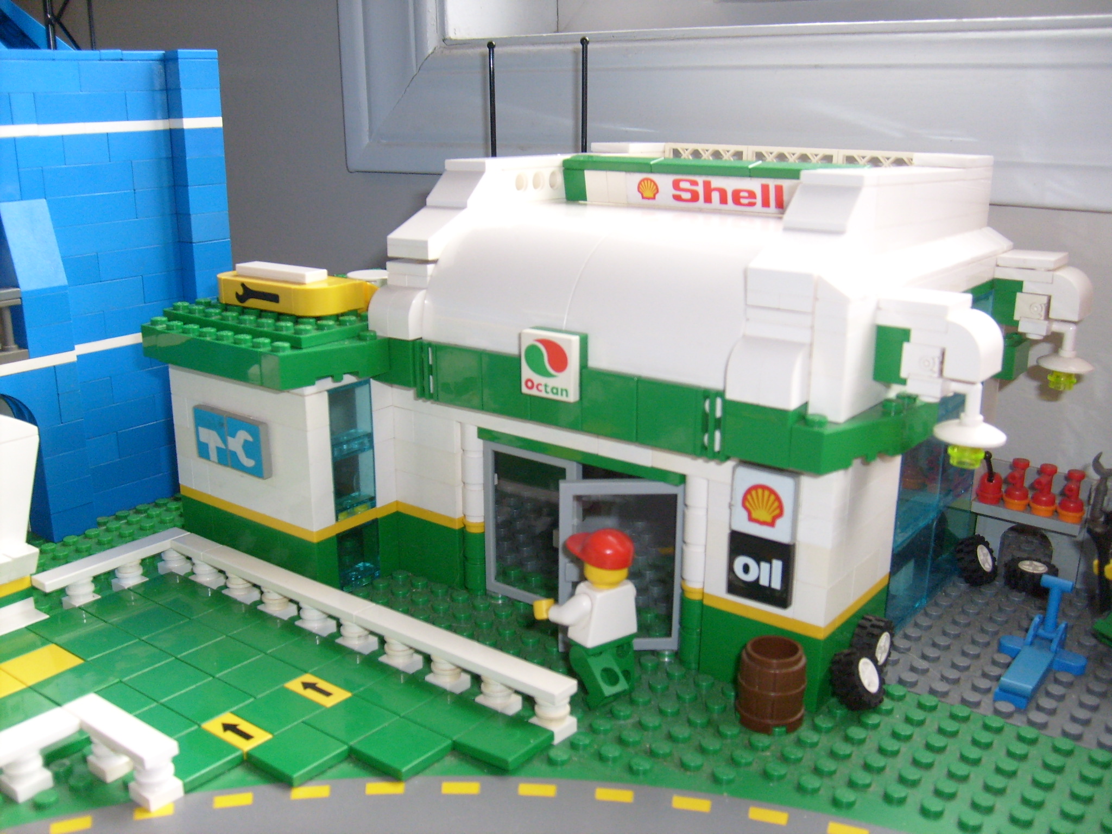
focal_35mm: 35
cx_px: 556
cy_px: 417
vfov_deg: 40.7
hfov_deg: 52.6
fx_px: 1124
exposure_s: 1/45
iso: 100
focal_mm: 5.8
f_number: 2.8
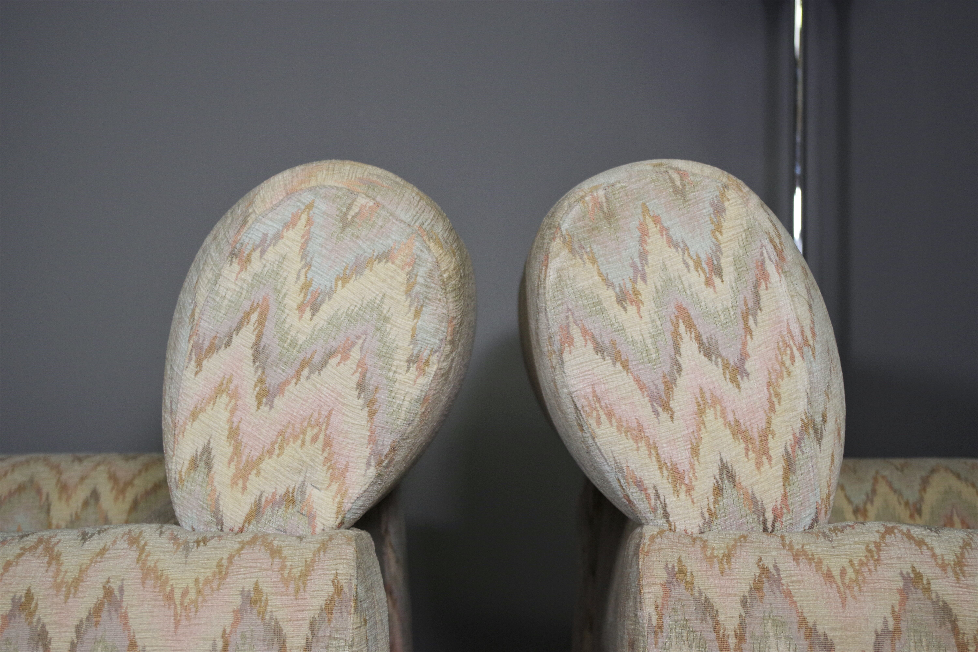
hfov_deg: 38.2
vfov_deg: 26.0
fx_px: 1413
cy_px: 326
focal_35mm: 52
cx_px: 489
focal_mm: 35
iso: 800
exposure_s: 1/80
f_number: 4.5
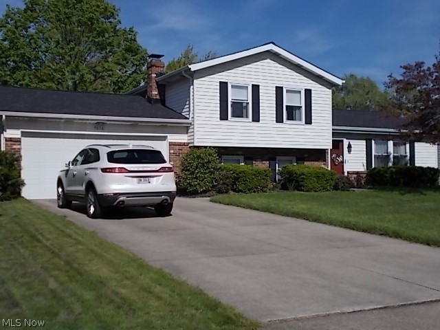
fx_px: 559
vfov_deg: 32.9
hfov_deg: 42.9
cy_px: 165
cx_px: 220
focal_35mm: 44
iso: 80
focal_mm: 7.9
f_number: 10.6
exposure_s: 1/250
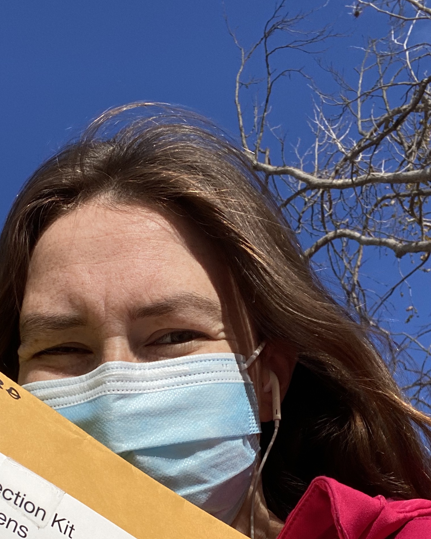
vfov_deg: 37.8
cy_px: 404
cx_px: 189
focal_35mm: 48
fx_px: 765
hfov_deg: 31.4
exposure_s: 1/1923
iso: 25
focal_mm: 2.71
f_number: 2.2
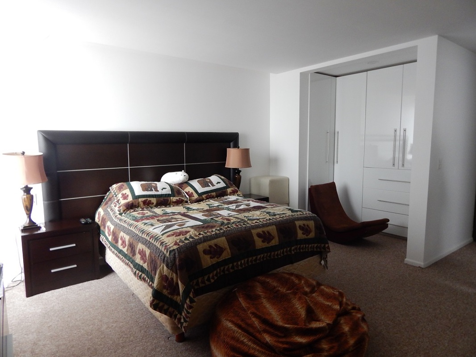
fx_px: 316
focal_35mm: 23
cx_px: 238
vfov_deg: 58.9
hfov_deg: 73.9
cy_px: 178
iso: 280
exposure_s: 1/30
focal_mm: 4
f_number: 3
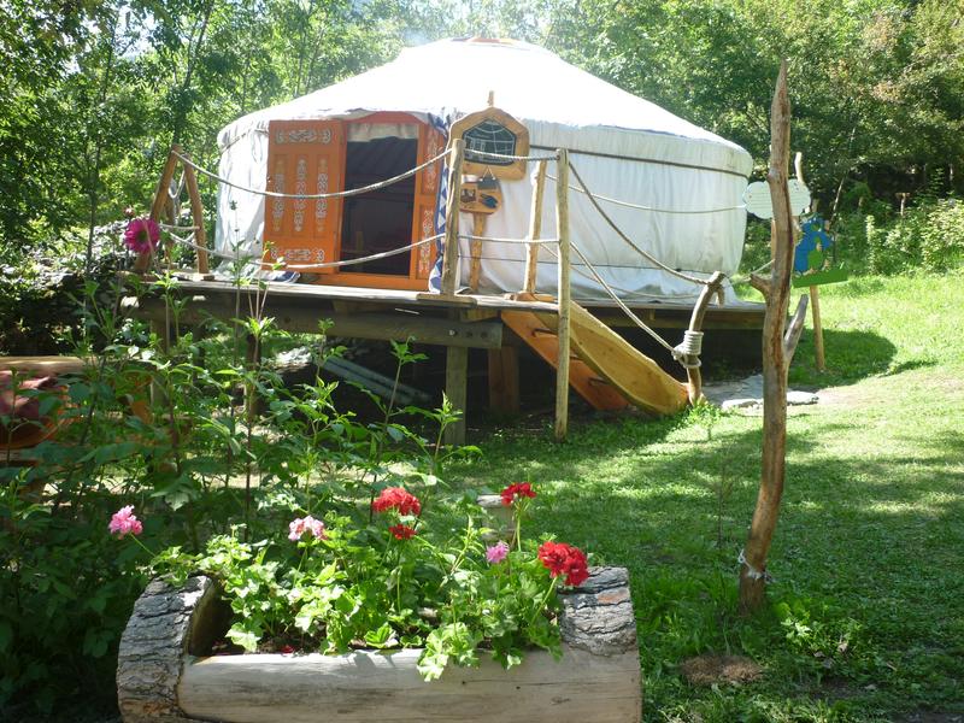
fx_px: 919
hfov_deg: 55.4
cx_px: 482
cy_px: 362
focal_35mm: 33
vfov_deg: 42.9
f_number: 2.8
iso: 80
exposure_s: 1/160
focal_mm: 5.5
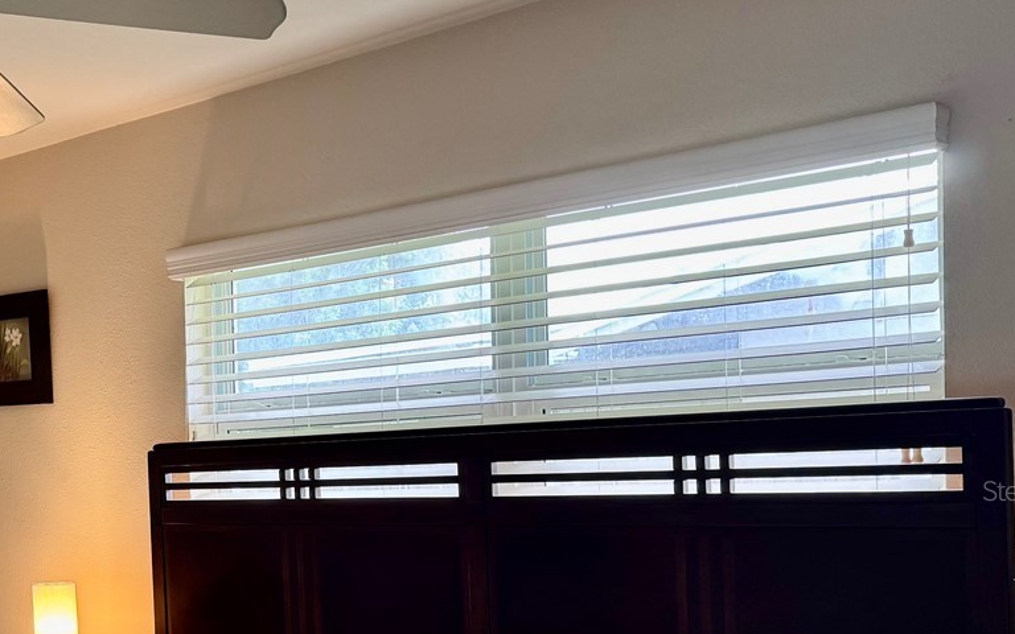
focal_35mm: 53
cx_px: 50
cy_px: 490
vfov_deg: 24.1
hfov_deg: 35.3
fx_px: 1466
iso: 125
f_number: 1.78
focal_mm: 6.76
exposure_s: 1/60
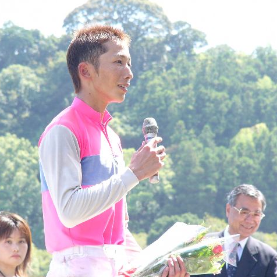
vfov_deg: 6.1
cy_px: 138
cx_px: 122
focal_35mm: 285
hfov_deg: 6.1
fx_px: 2580
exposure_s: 1/60
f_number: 3.3
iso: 50
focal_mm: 39.9
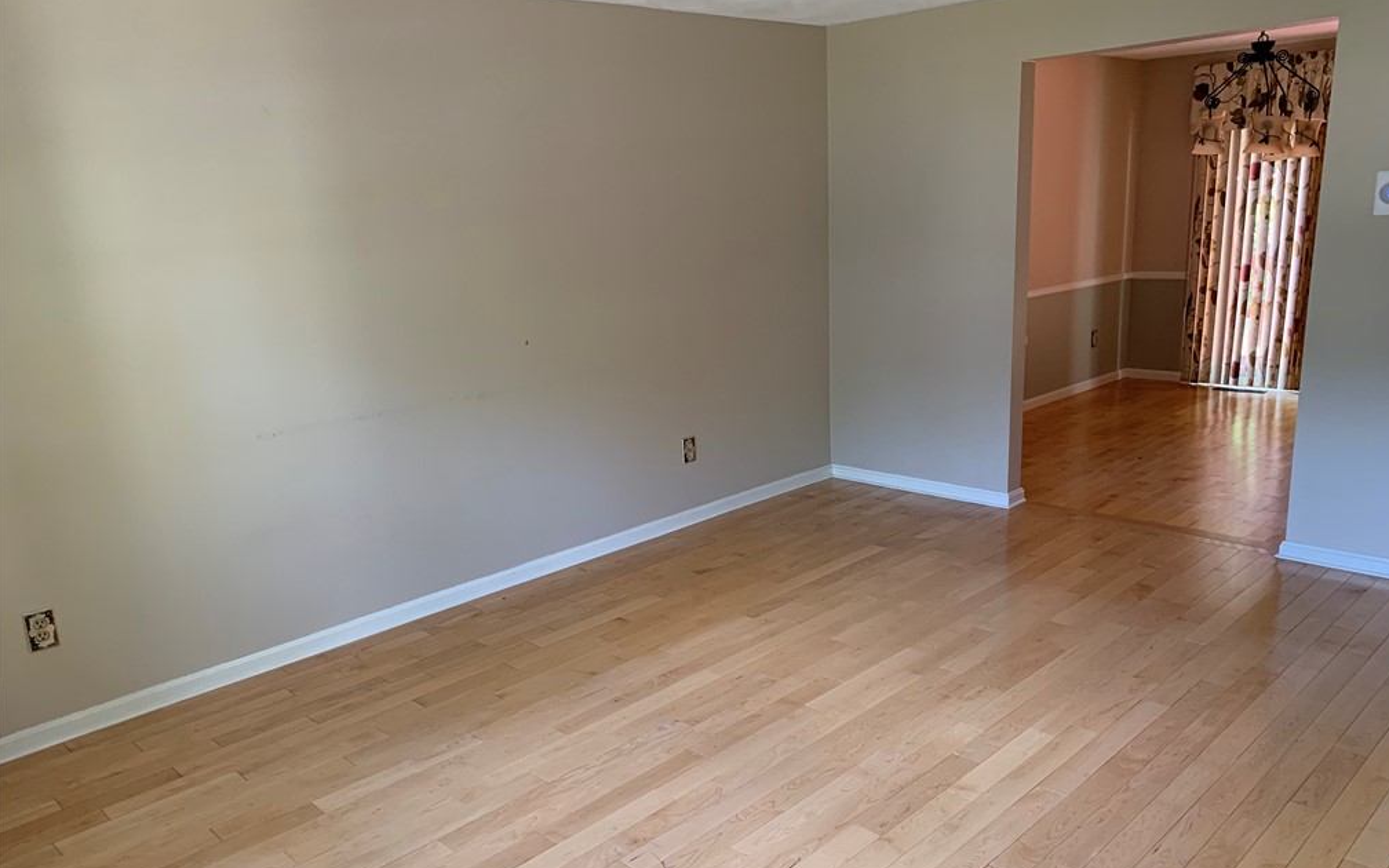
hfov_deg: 66.5
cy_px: 479
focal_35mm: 28
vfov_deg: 44.5
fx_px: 1060
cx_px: 703
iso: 100
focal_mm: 4.25
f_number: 1.8
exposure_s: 1/60
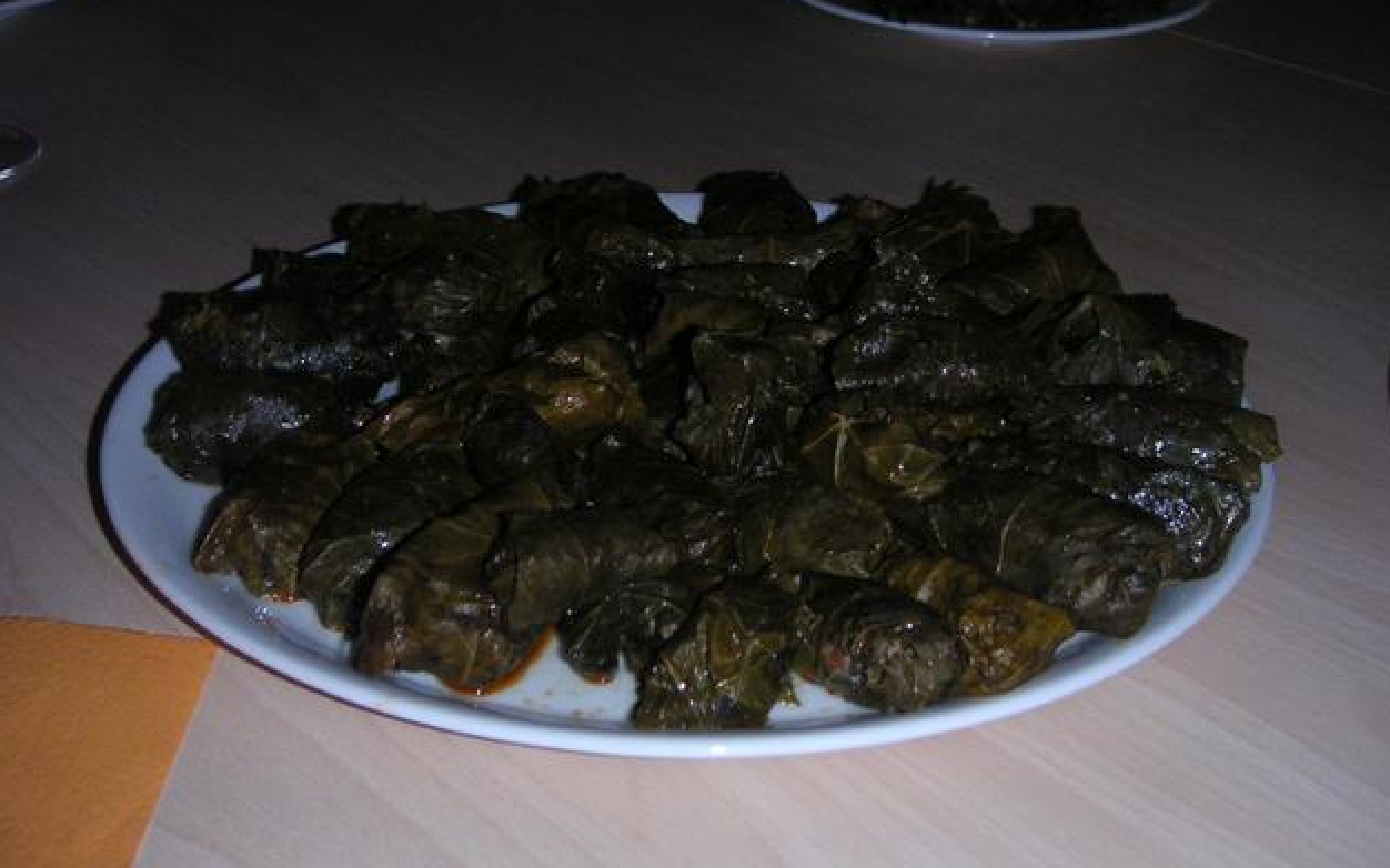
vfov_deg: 24.9
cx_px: 691
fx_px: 1970
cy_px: 446
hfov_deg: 38.9
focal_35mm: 52
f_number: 2.9
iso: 160
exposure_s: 1/45
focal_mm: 7.4
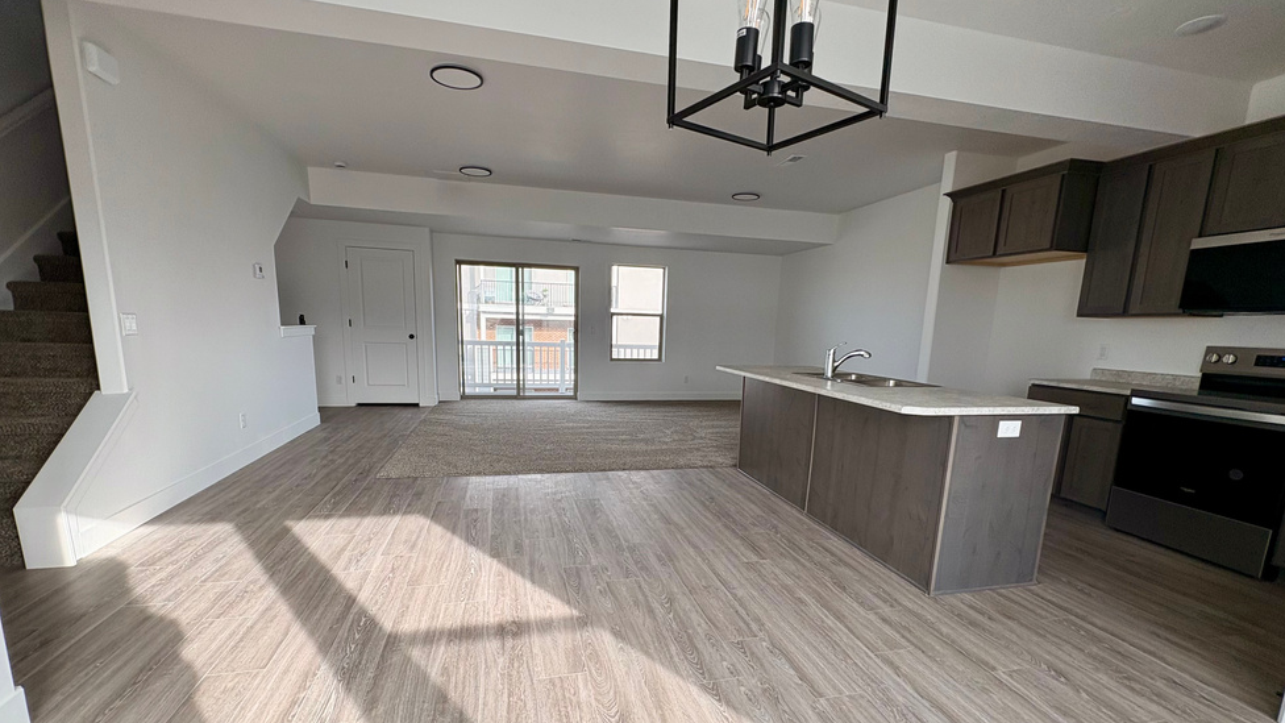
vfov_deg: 66.6
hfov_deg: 99.4
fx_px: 545
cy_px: 425
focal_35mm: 16
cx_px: 640
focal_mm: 2.22
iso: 64
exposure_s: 1/156
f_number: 2.2
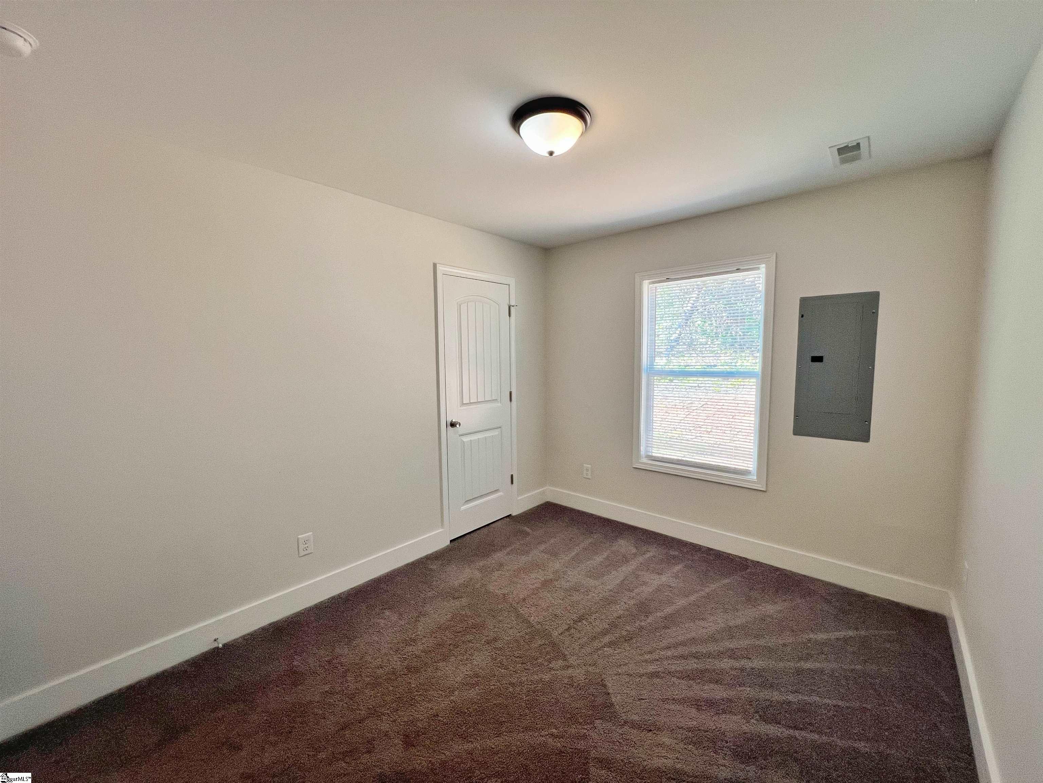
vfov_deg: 89.9
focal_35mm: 13
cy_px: 392
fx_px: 392
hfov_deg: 106.2
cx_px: 522
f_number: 1.8
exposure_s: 1/120
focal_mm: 1.57
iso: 160
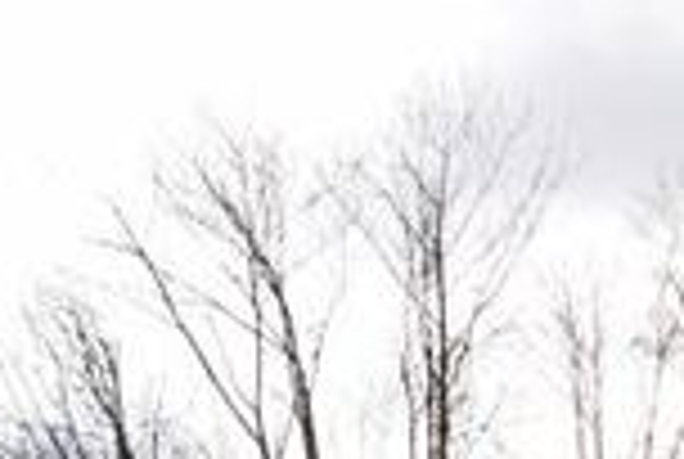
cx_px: -630
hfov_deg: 14.5
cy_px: 1062
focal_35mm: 120
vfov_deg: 10.1
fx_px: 2284
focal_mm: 14
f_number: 11
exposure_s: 1/200
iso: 100
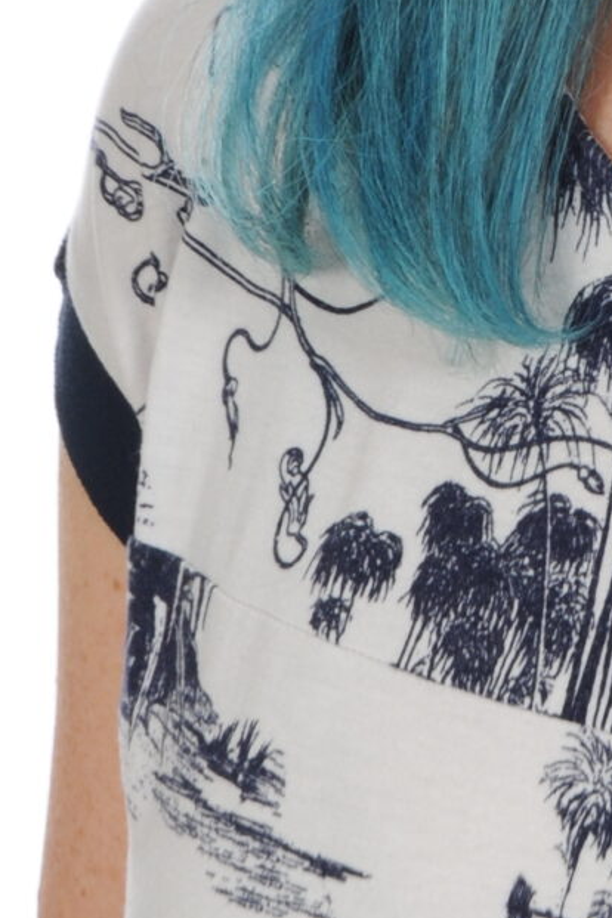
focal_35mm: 568
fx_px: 14483
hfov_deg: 2.4
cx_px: 1081
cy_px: -313
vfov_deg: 3.6
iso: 200
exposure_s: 1/160
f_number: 11
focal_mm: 92
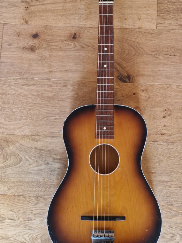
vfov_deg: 58.3
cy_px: 114
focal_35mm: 31
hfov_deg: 45.3
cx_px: 105
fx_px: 217
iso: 50
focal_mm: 5.4
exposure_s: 1/100
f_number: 1.8
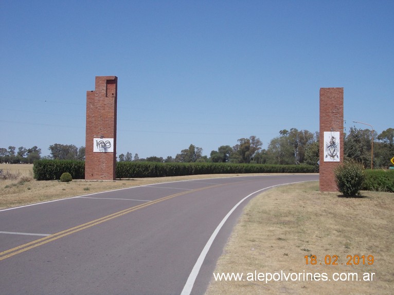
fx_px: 580
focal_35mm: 51
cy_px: 148
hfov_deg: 37.5
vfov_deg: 28.5
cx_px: 197
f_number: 7.2
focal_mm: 7.2
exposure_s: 1/320
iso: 80
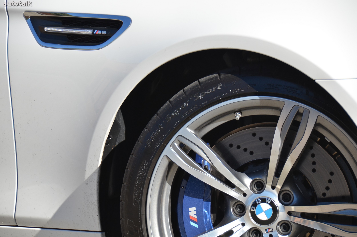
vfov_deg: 8.7
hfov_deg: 13.1
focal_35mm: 158
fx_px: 1559
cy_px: 118
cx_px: 178
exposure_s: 1/1250
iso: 400
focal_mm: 105
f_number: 5.3
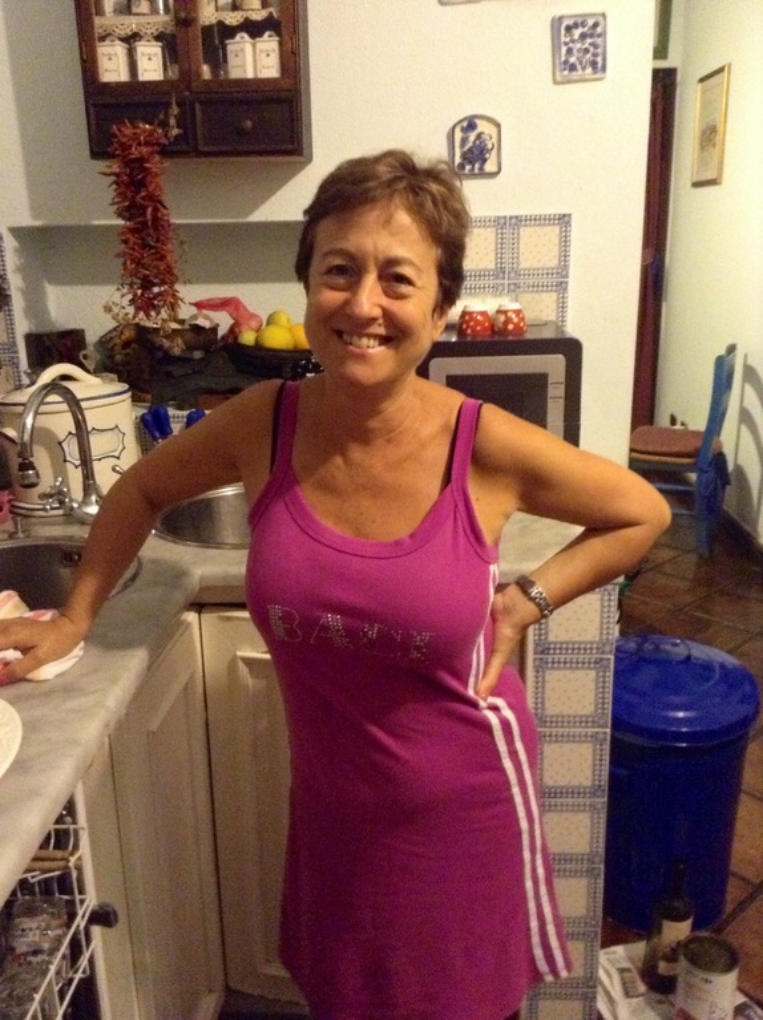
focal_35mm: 33
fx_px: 972
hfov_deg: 42.9
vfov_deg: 55.4
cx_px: 382
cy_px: 510
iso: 640
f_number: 2.4
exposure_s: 1/15
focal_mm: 3.3
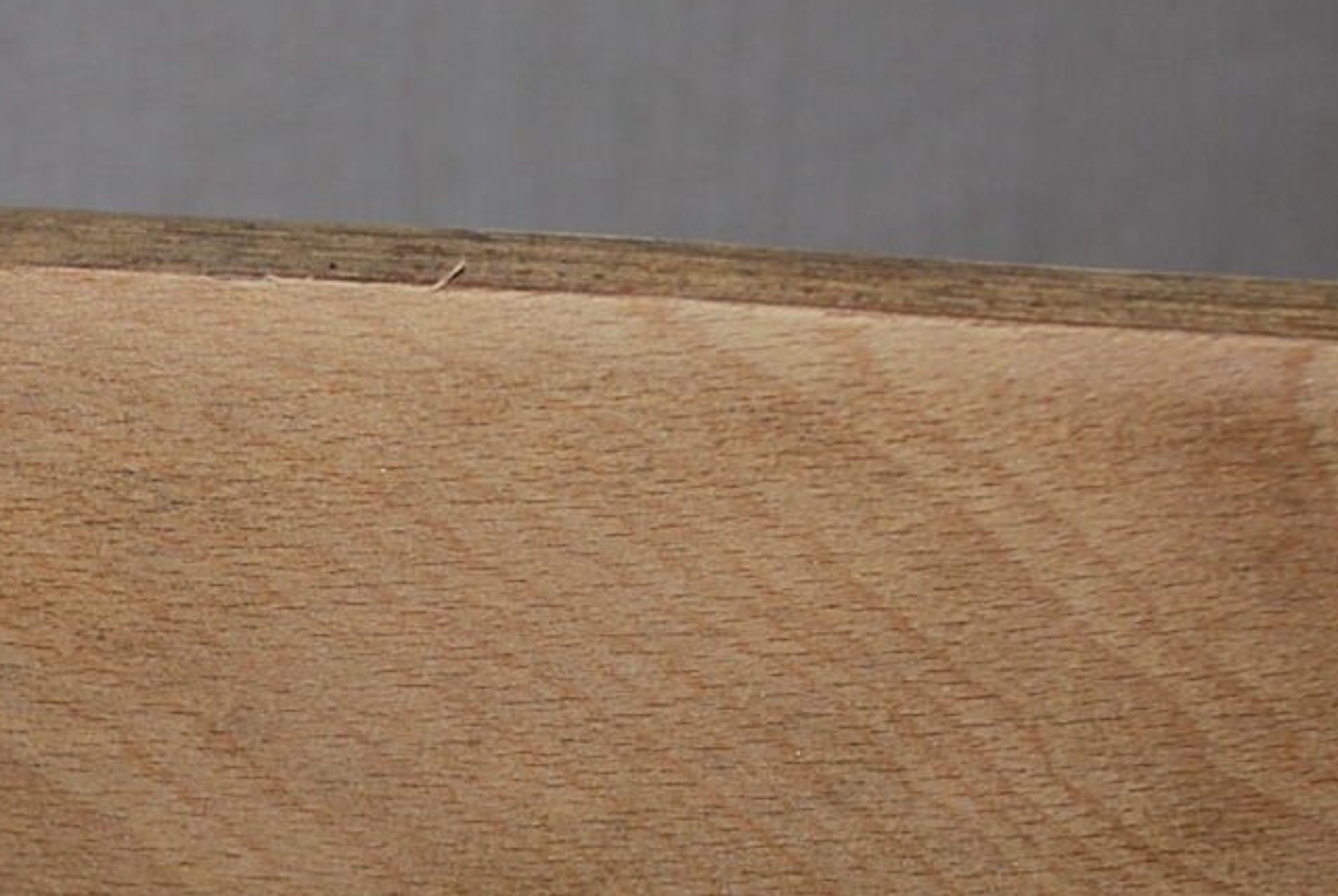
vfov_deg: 13.5
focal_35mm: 100
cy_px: 982
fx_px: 3722
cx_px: 29
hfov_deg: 19.8
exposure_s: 1/60
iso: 200
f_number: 4
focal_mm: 22
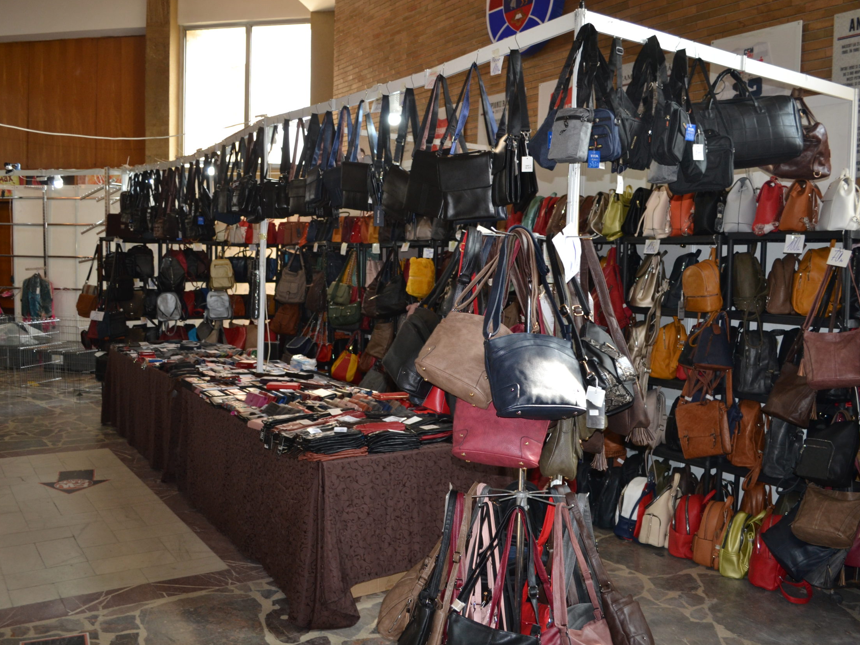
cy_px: 326
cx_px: 423
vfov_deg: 46.8
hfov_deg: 60.0
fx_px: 745
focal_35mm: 30
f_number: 4
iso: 400
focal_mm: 18
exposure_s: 1/100
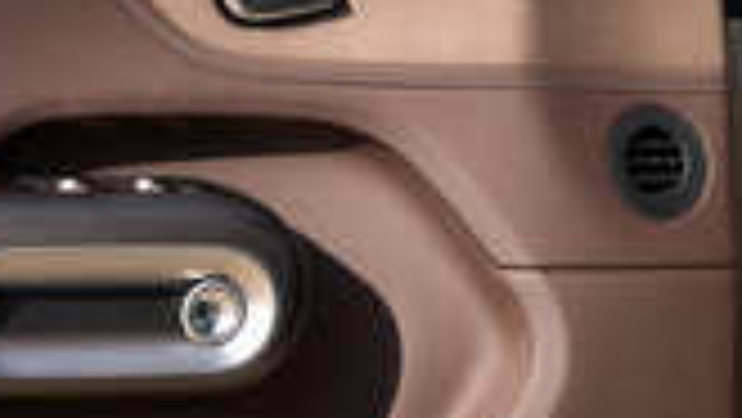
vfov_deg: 5.0
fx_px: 4744
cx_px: 513
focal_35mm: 241
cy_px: -29
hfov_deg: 8.9
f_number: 4
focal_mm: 95
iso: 160
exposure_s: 1/1600
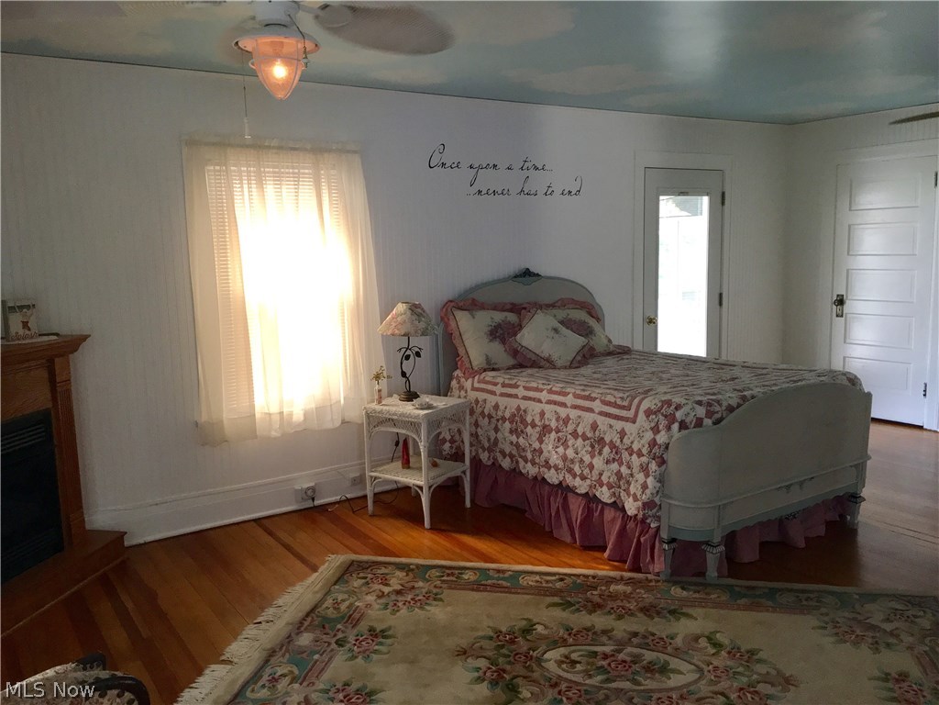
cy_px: 352
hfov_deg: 61.7
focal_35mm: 29
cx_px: 470
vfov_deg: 48.2
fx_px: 787
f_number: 2.2
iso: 160
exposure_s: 1/30
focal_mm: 4.15
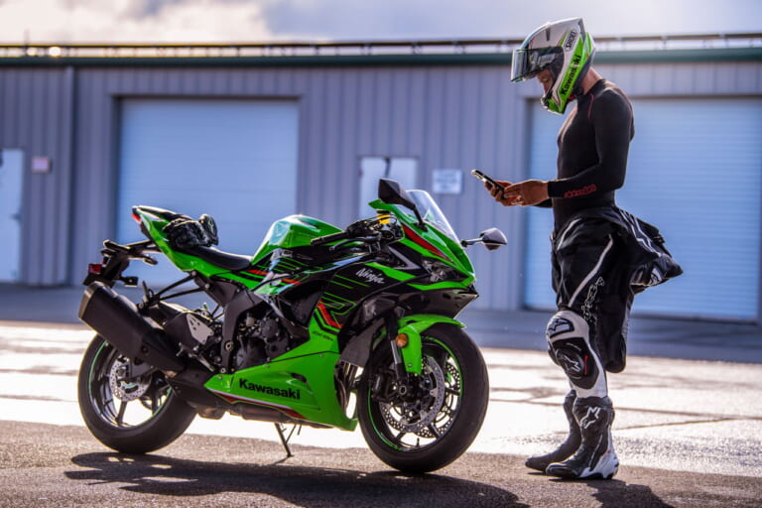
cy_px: 254
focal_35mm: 110
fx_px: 2328
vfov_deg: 12.5
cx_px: 381
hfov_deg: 18.6
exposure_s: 1/400
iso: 100
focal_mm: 110
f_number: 3.5
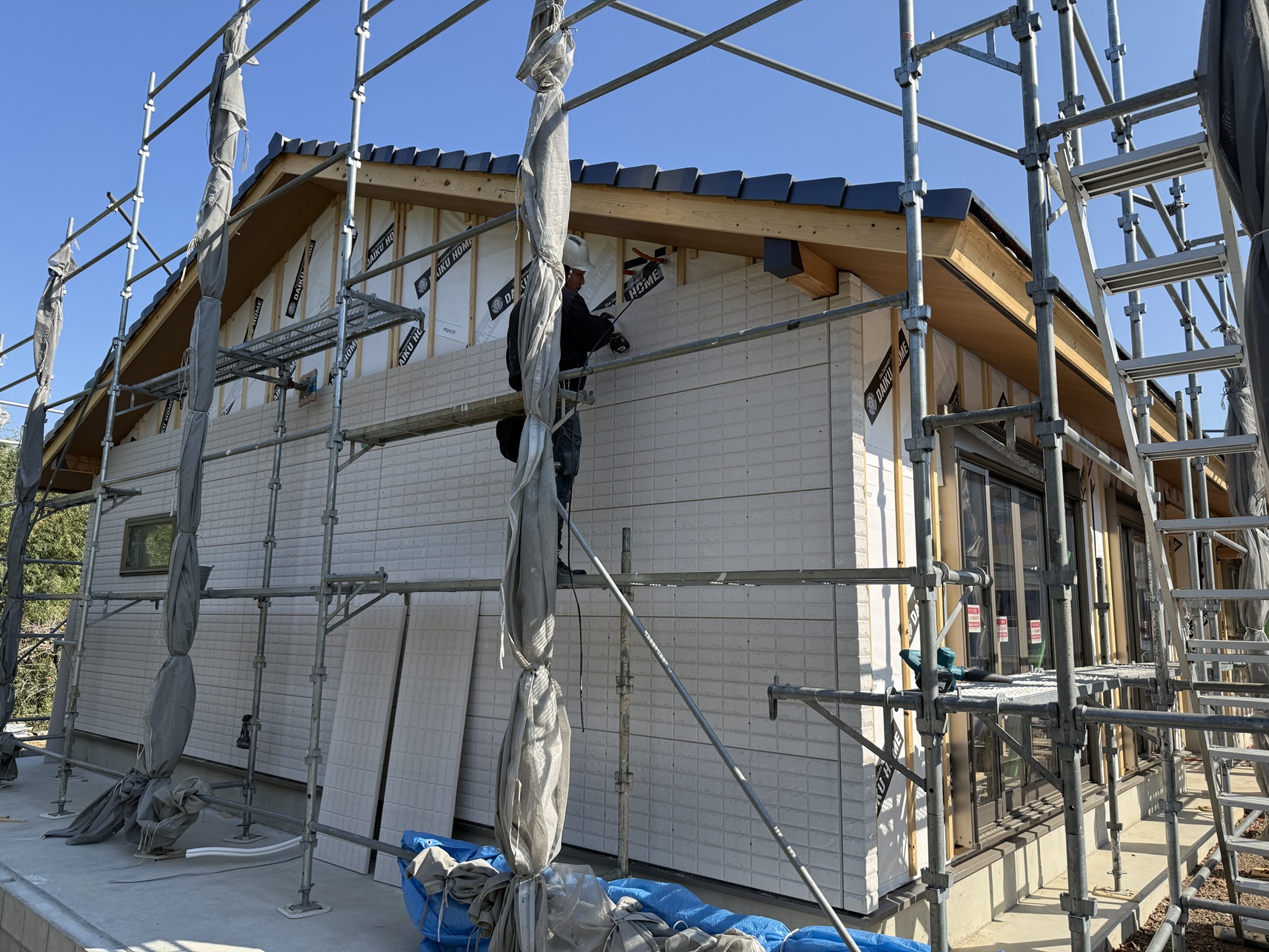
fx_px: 880
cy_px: 476
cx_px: 634
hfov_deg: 71.6
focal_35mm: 24
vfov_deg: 56.8
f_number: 1.78
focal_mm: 6.76
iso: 100
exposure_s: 1/3021
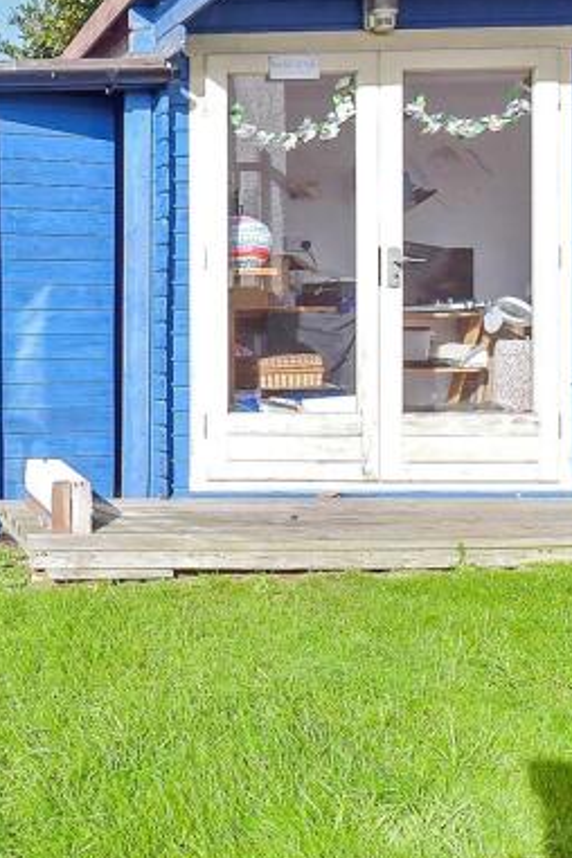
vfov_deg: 45.1
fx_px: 1025
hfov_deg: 24.6
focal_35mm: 43
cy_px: 325
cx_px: -272
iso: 500
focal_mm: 11
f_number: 8
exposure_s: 1/640
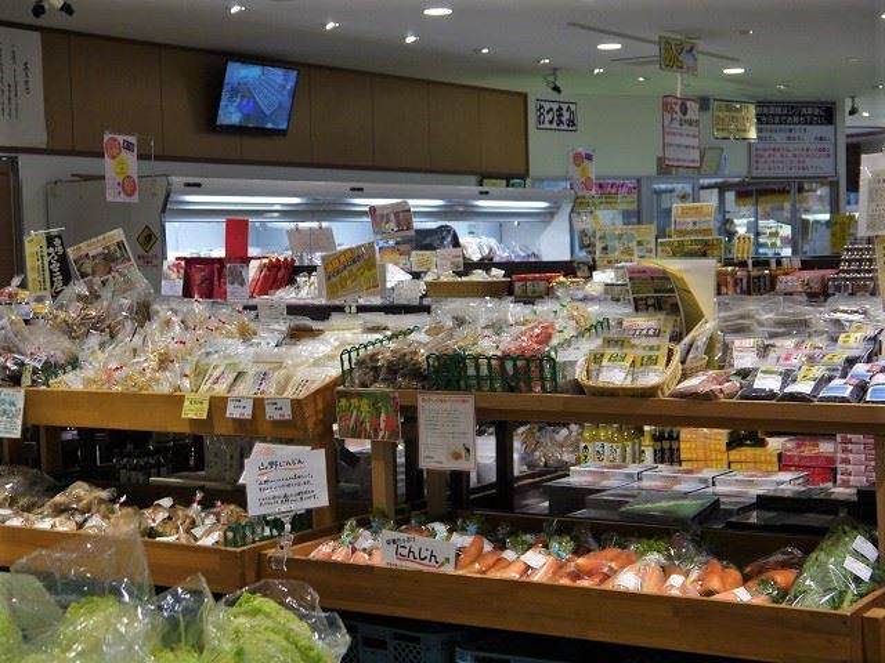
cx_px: 442
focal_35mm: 62
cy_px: 332
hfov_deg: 31.2
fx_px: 1585
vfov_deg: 23.7
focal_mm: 31
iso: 400
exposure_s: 1/60
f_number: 5
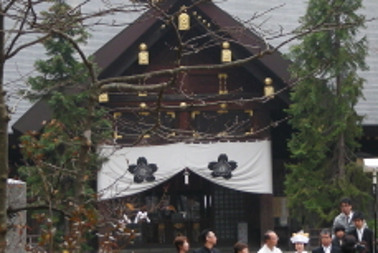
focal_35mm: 202
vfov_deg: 6.8
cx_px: 211
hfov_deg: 10.2
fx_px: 2122
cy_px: 122
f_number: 3.5
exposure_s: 1/63.1
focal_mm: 16.5
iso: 96
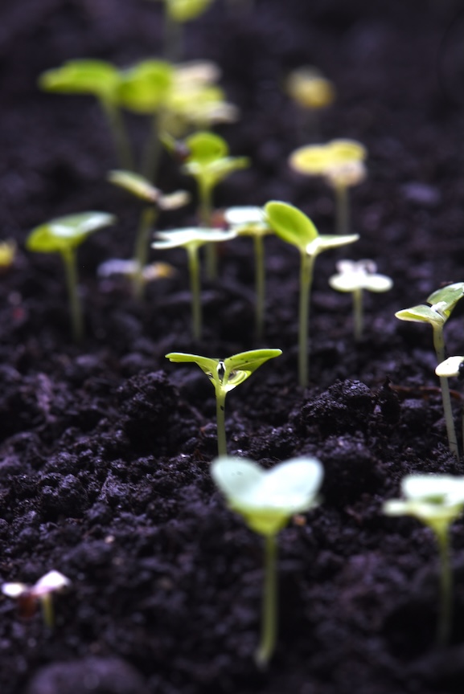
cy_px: 347
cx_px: 232
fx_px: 2027
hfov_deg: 13.1
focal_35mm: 105
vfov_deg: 19.4
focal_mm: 105
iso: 400
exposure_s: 1/30
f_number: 14
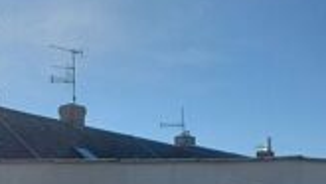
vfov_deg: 14.7
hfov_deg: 26.8
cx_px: 152
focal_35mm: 79
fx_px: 683
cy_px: 233
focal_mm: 4.6
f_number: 1.8
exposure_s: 1/909
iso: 32
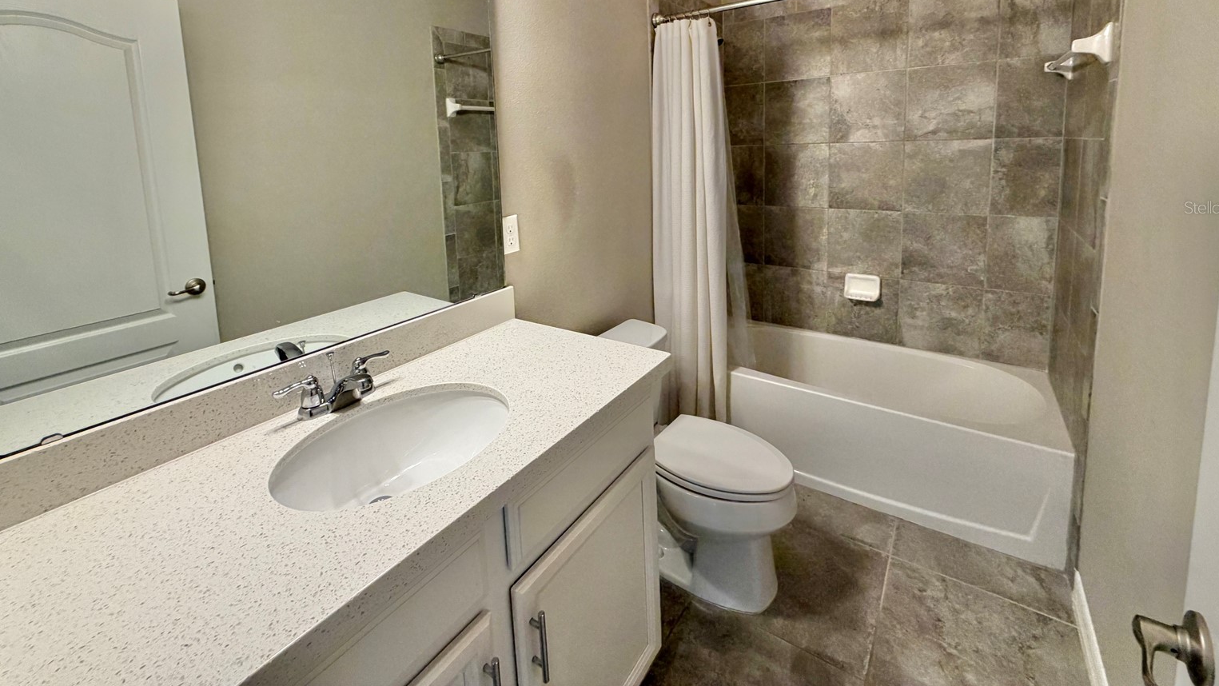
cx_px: 620
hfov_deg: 99.4
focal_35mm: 16
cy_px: 207
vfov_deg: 64.6
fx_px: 517
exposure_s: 1/120
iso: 250
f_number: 2.2
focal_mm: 2.22
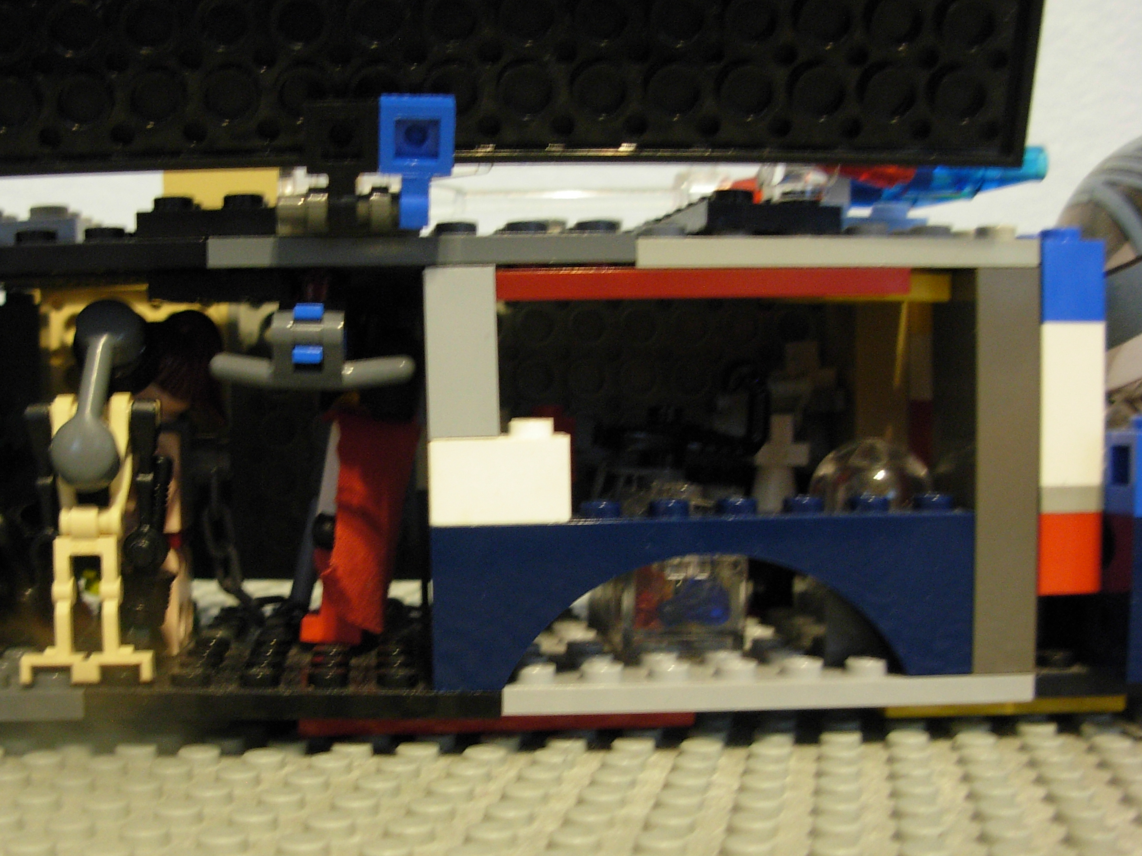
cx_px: 407
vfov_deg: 29.6
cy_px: 524
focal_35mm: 49
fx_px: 1617
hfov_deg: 38.6
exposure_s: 1/3.2
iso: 200
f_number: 2.9
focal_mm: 6.3
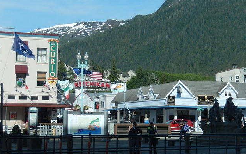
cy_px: 79
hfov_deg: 28.6
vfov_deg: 18.1
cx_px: 123
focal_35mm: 72
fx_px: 483
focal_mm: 12
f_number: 4.8
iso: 125
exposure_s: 1/800
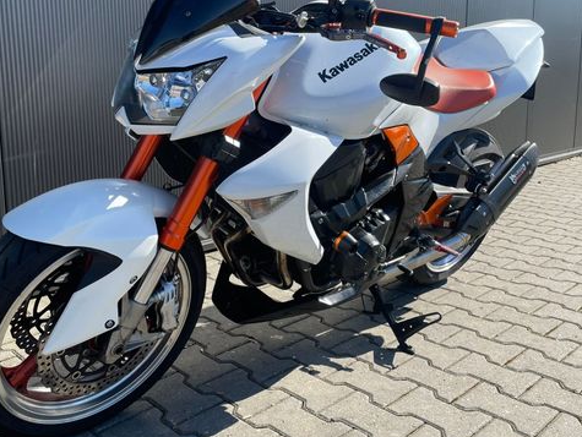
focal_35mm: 35
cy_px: 175
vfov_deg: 40.6
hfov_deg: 52.4
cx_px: 251
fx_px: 589
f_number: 1.6
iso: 32
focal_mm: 4.2
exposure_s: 1/1795
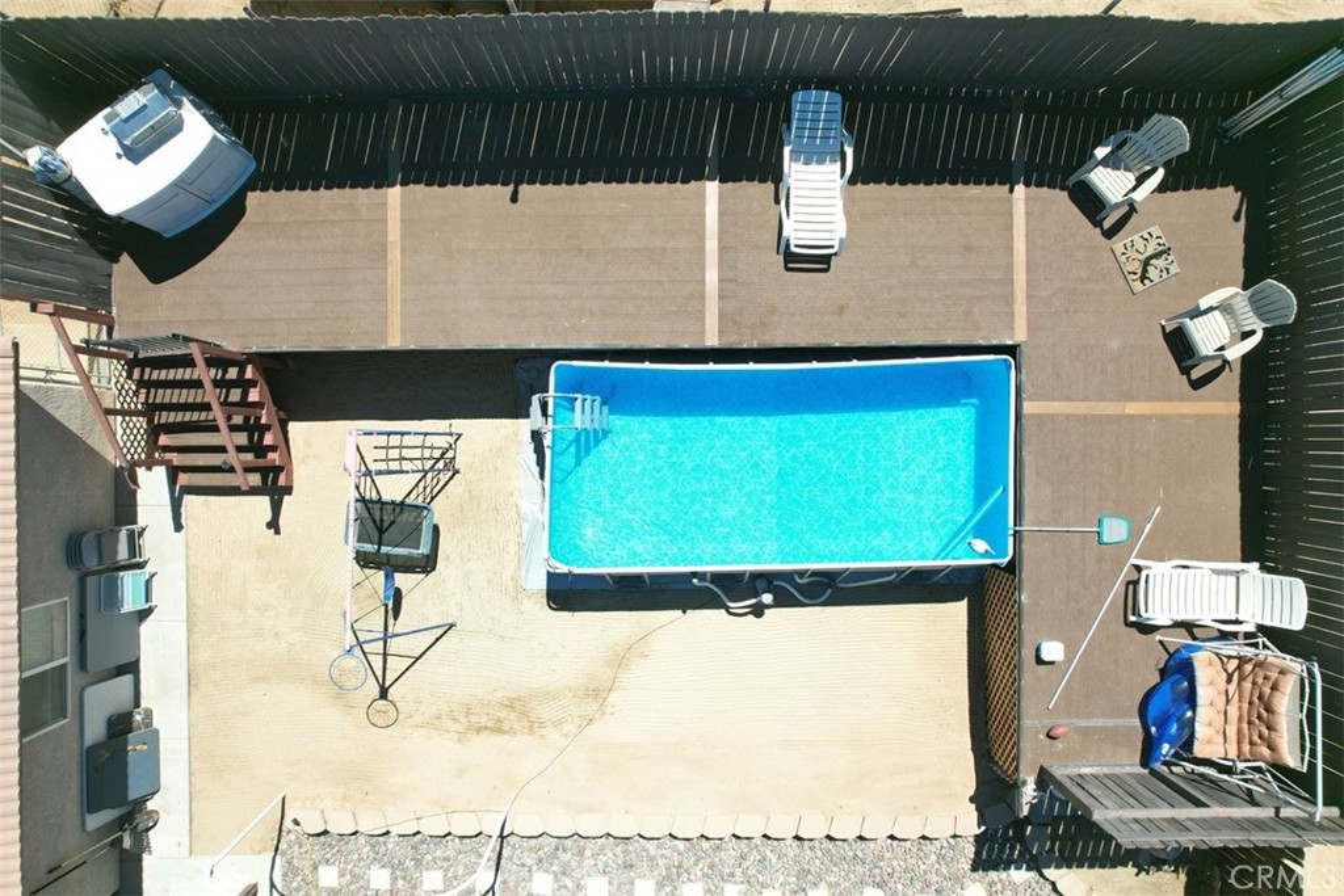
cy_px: 448
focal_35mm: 22
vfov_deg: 57.2
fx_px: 821
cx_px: 672
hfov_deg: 78.6
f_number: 2.8
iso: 100
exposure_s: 1/350
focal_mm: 8.38
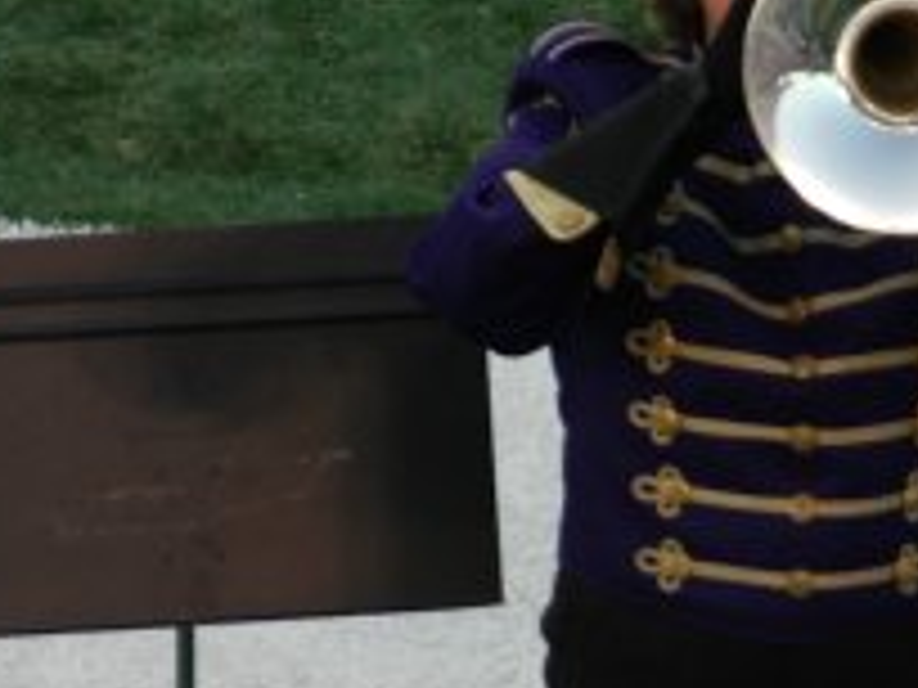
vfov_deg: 0.9
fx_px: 45004
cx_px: 691
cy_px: 337
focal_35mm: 1697
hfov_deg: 1.2
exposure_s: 1/80
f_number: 5.6
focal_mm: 400
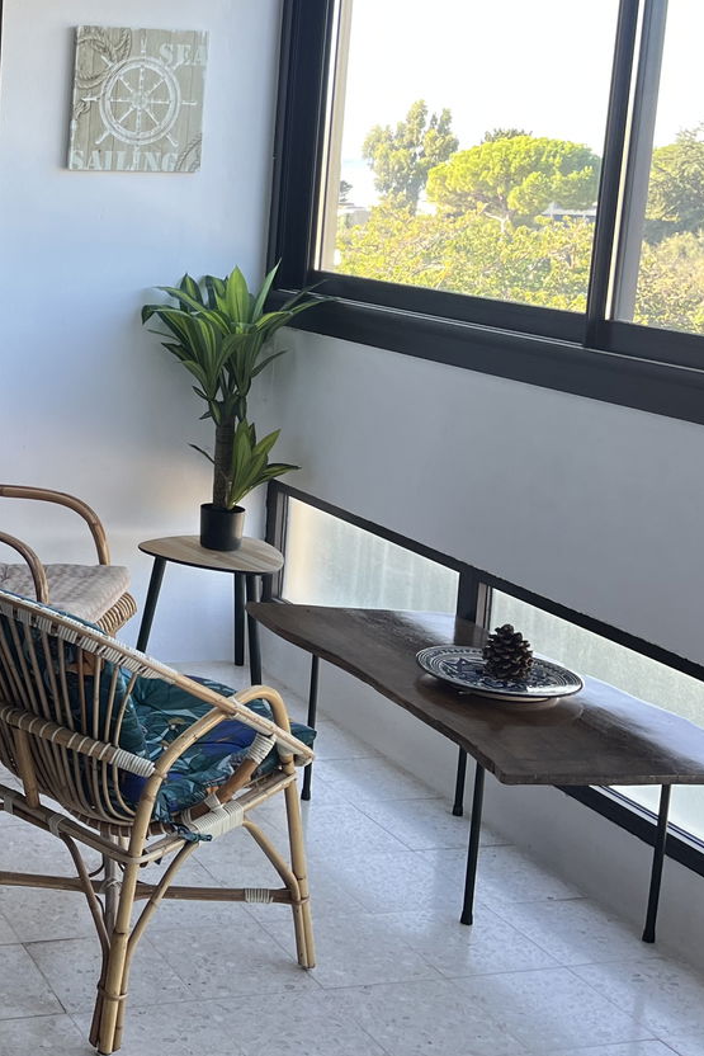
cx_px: -225
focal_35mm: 52
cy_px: 395
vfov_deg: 37.9
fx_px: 1525
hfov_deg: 23.0
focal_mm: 5.1
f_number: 1.6
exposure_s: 1/122
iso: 50
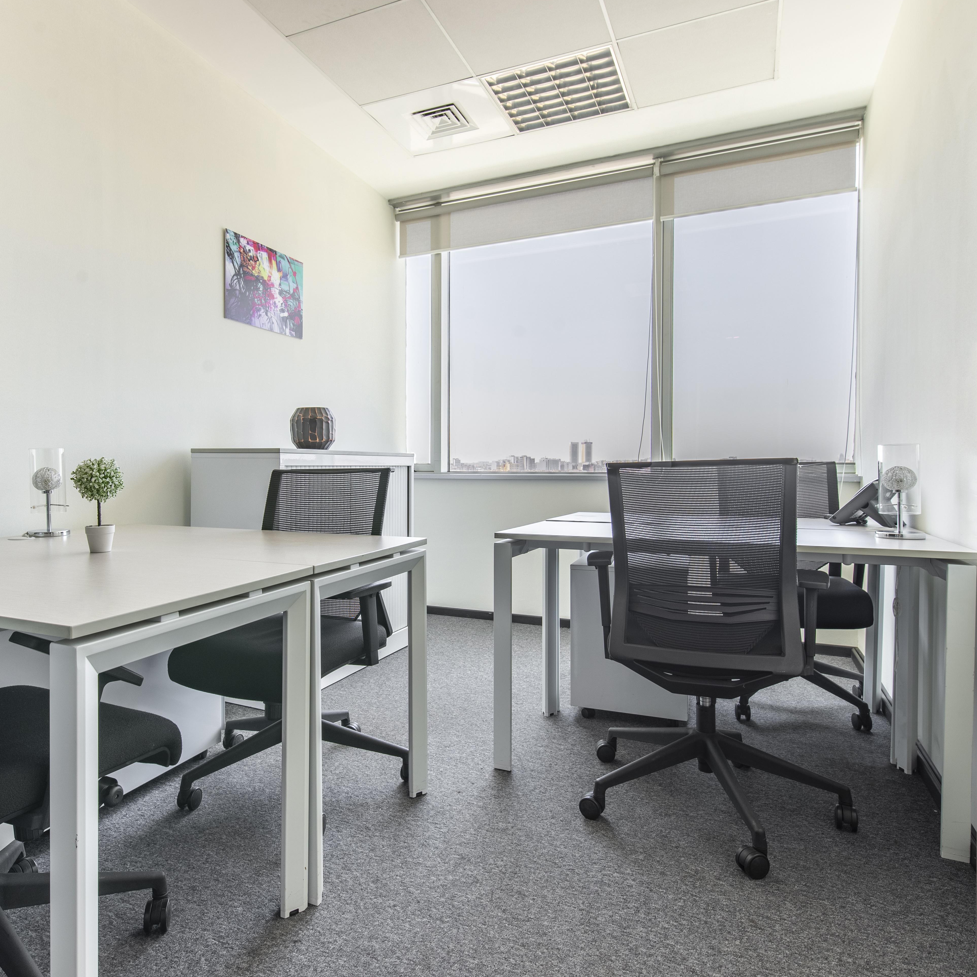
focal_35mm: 21
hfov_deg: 71.5
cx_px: 396
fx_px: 671
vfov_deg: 72.1
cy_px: 484
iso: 200
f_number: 8
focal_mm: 16
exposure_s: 1/200
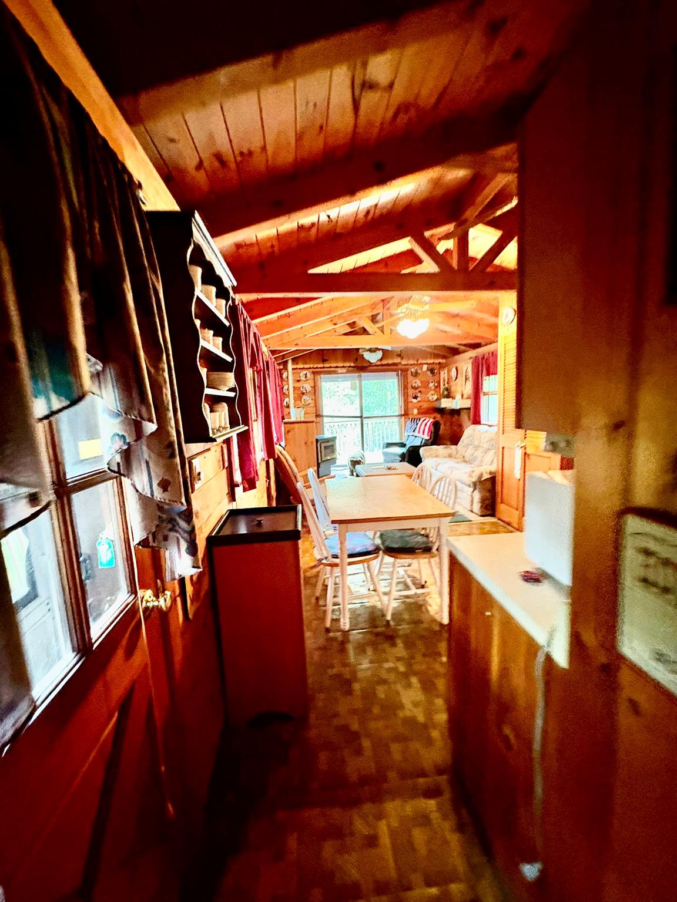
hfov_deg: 85.7
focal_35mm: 14
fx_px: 365
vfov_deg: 102.1
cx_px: 338
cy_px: 451
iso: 640
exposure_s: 1/40
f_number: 2.2
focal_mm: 2.22
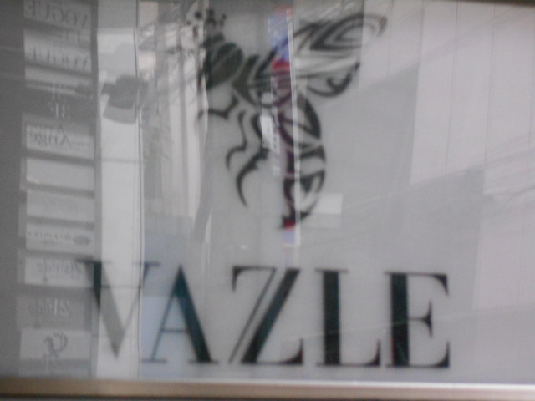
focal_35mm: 130
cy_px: 200
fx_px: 2009
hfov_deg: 15.2
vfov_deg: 11.4
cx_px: 268
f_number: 6.5
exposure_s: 1/10
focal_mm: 23
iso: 800
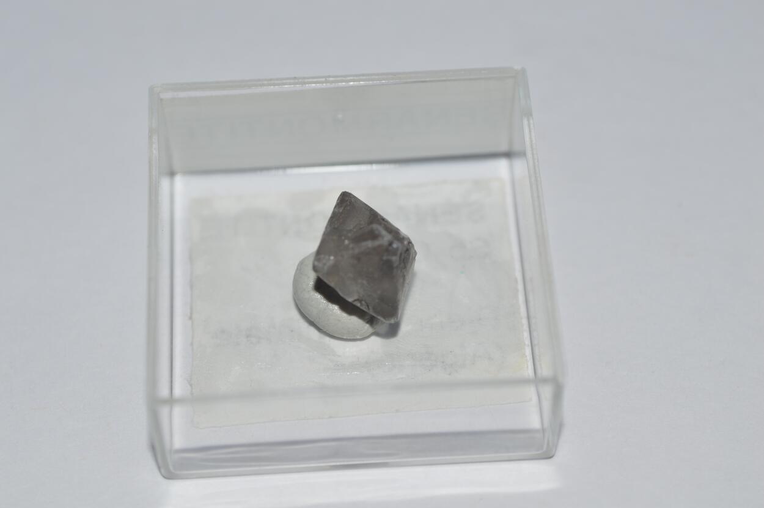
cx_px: 382
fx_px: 1749
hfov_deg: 24.6
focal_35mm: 82
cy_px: 254
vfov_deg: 16.5
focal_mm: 55
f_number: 8
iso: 100
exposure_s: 1/60
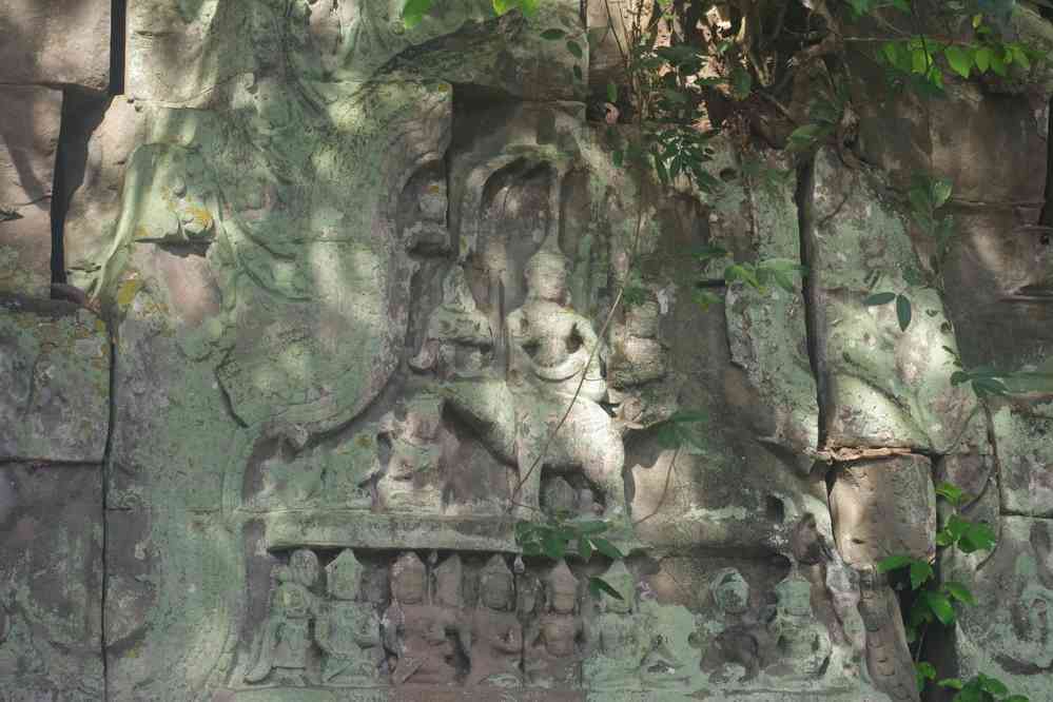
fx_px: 2413
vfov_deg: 16.6
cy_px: 351
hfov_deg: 24.6
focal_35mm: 82
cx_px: 526
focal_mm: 55
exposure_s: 1/100
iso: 800
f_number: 9
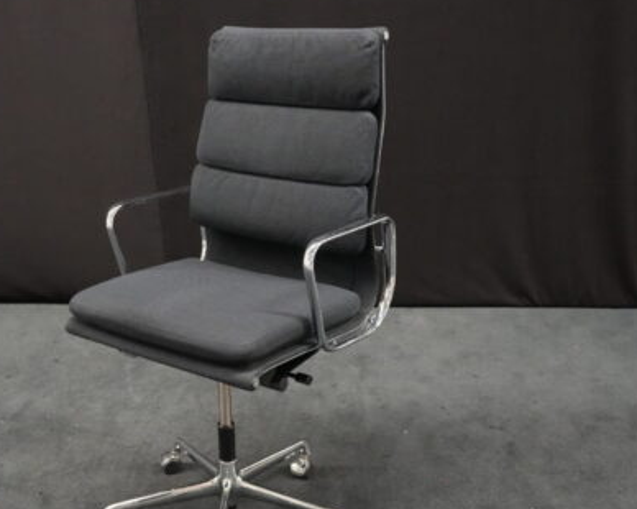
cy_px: 317
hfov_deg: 41.0
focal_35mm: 45
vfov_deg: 33.3
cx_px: 259
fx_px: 848
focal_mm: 31
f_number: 4
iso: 12800
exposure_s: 1/80
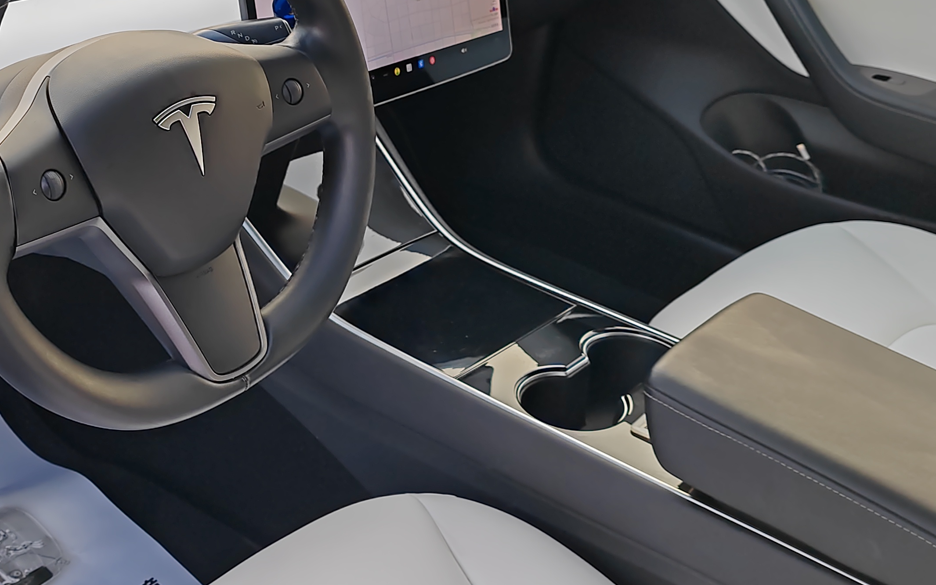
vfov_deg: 25.8
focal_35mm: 49
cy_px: 103
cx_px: 271
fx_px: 1250
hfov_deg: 40.2
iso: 64
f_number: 1.8
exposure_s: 1/100
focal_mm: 6.14
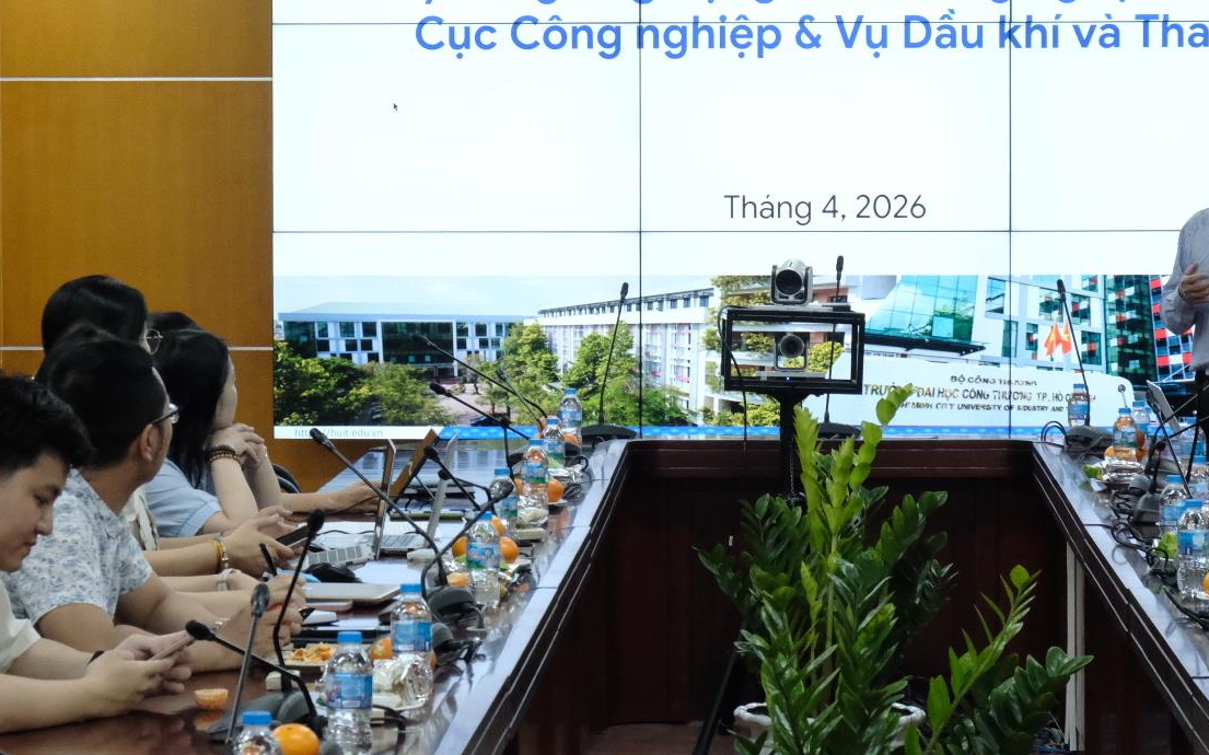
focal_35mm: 136
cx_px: 661
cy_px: 280
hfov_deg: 15.4
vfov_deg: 9.6
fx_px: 4480
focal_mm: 55
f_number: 10
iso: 6400
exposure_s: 1/125
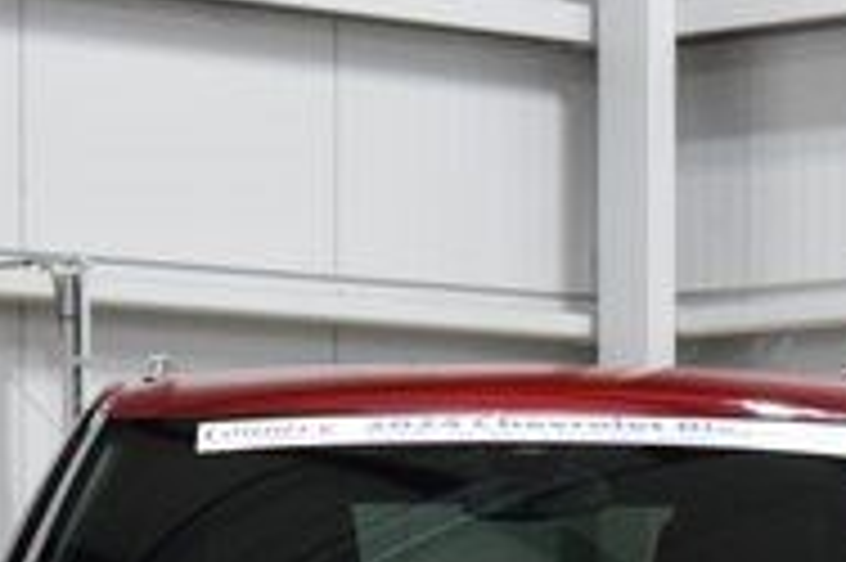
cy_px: 843
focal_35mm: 215
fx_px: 5048
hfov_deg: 9.6
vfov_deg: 6.3
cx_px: 554
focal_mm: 42
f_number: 7.1
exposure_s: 1/60
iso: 1600
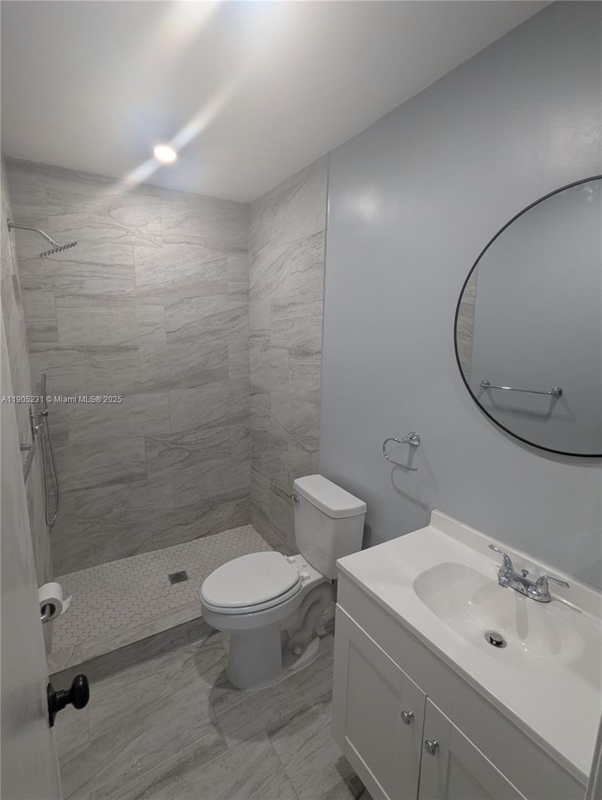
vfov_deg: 94.4
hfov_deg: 78.2
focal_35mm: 16
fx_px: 370
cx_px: 301
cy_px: 400
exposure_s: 1/24
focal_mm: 2.35
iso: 67
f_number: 2.2
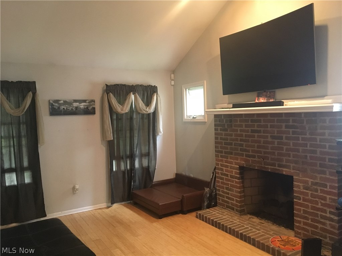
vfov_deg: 48.2
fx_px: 287
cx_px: 171
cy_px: 128
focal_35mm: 29
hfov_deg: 61.7
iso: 250
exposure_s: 1/15
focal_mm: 4.15
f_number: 2.2
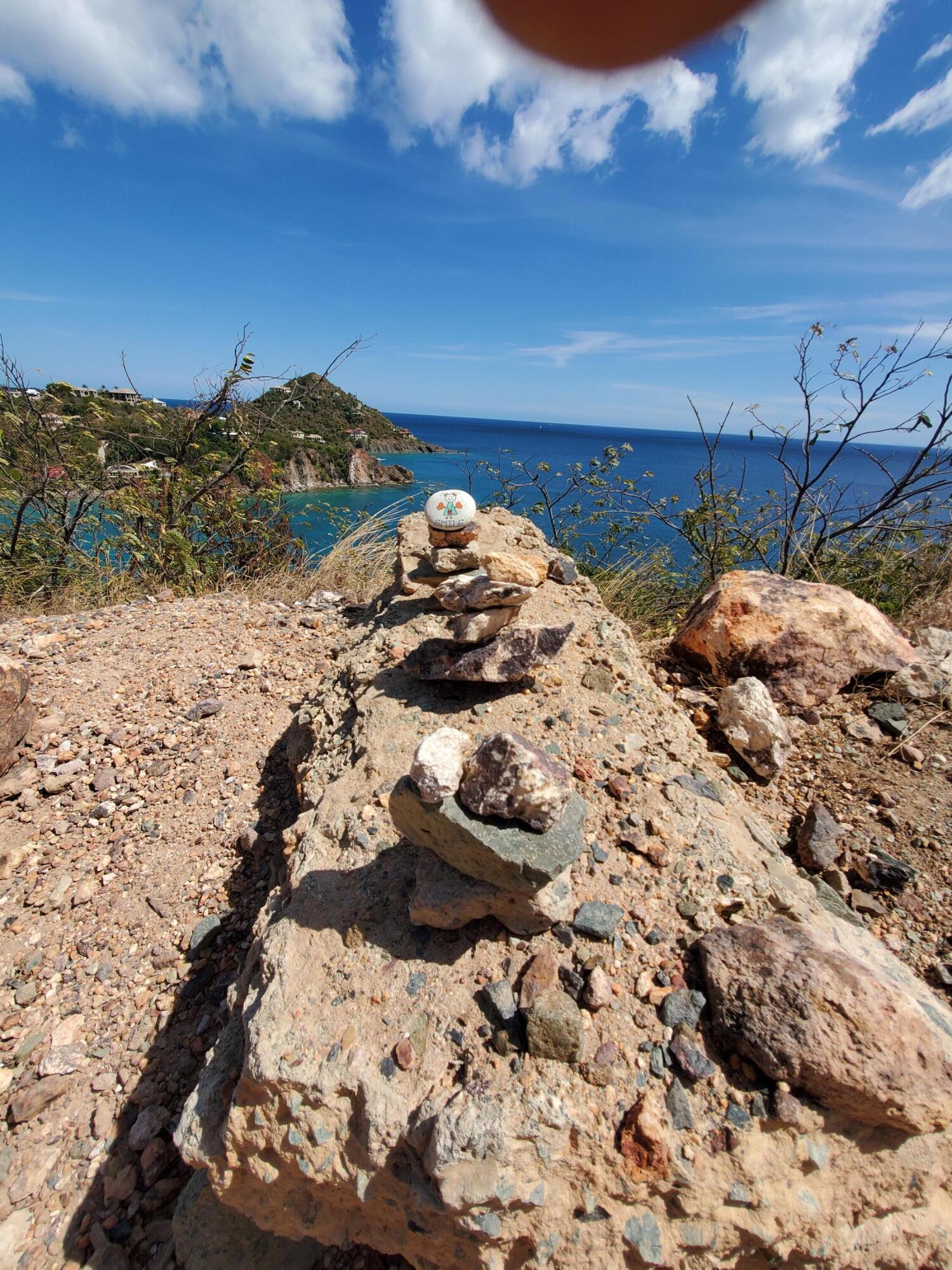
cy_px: 635
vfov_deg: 106.2
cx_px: 476
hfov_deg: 89.9
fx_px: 477
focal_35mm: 13
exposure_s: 1/1575
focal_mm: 1.8
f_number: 2.2
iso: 50
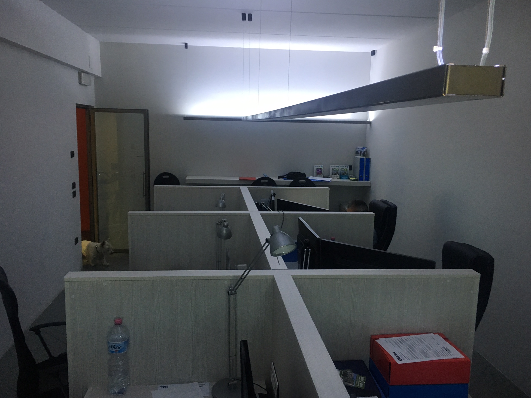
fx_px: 460
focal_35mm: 30
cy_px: 203
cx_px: 265
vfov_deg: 46.8
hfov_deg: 60.0
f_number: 2.2
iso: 64
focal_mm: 4.15
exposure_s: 1/33
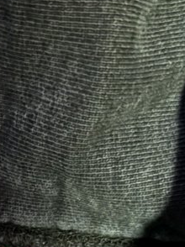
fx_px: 699
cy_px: 344
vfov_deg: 18.3
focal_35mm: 98
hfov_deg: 14.6
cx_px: -34
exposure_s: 1/33
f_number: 1.78
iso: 2500
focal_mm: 6.76
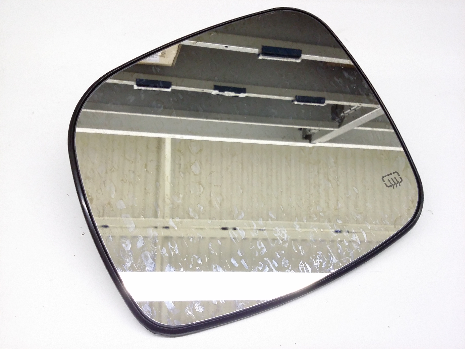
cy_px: 174
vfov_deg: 44.2
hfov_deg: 56.8
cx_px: 232
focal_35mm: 32
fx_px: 430
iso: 200
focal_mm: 3.4
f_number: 2.4
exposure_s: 1/15
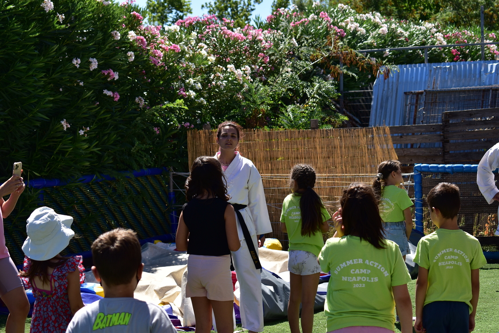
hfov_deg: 24.6
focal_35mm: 82
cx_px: 250
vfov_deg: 16.6
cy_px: 166
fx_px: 1144
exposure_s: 1/640
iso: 160
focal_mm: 55
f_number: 5.6
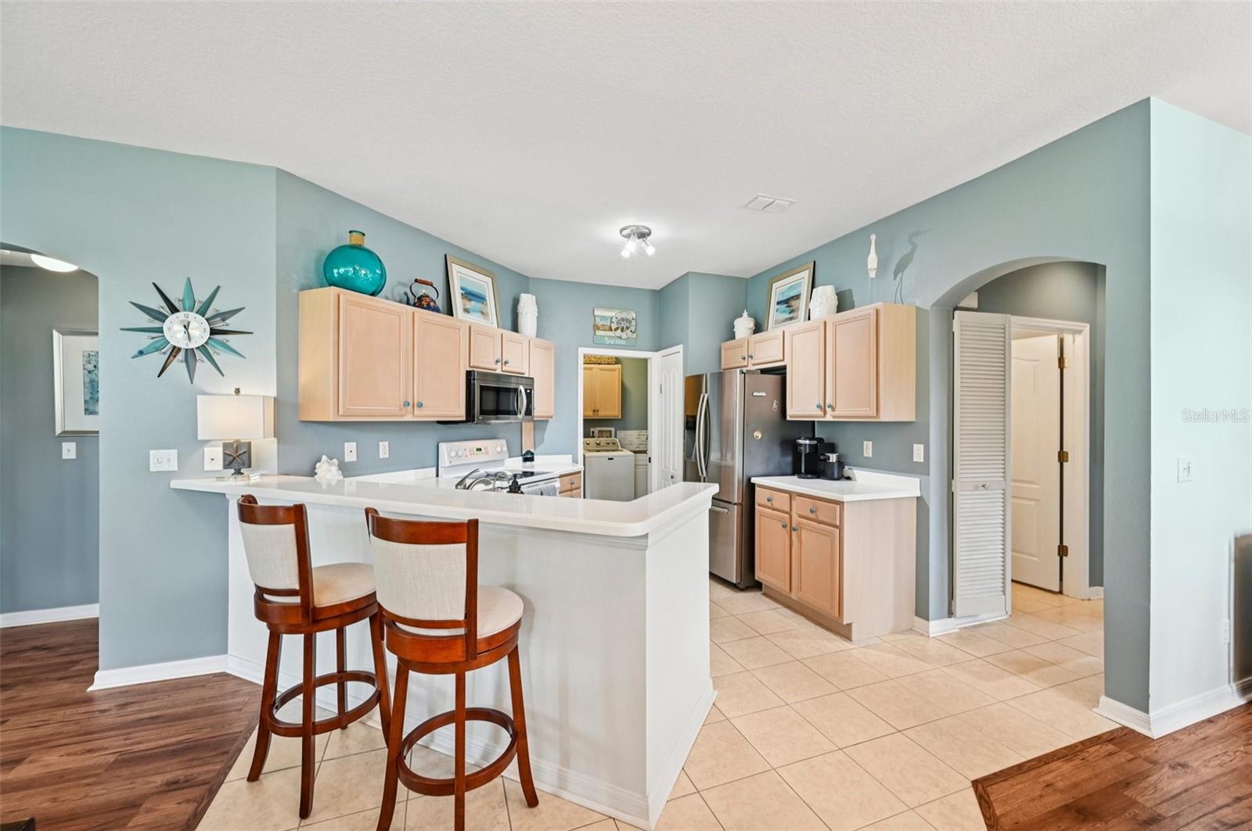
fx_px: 486
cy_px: 416
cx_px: 626
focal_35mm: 14
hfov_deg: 104.3
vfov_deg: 81.1
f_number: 8
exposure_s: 1/20
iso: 400
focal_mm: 14
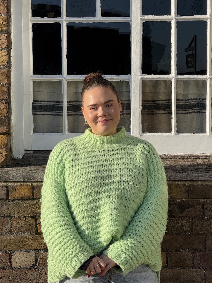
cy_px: 142
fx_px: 980
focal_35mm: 120
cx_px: 106
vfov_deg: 16.4
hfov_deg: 12.3
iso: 50
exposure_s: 1/1048
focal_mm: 15.66
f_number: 2.8
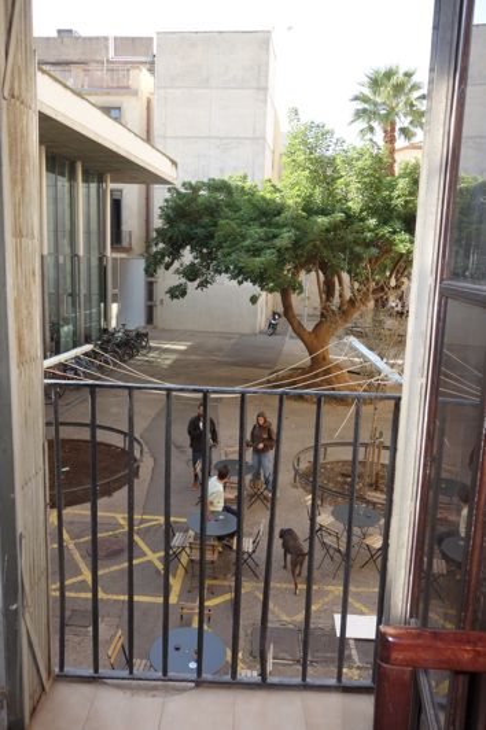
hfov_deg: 46.3
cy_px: 365
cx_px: 243
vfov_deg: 65.5
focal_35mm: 28
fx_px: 568
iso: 200
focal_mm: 10.4
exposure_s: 1/160
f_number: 4.5
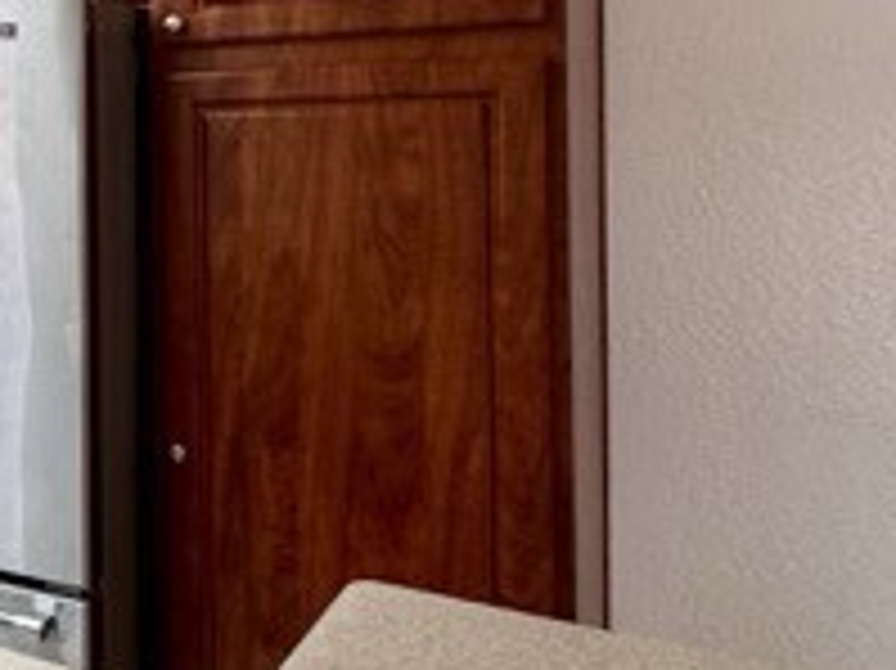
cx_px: -383
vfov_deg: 31.4
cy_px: 144
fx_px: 1164
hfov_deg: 29.5
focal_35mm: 45
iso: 200
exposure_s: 1/60
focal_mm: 2.22
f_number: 2.2
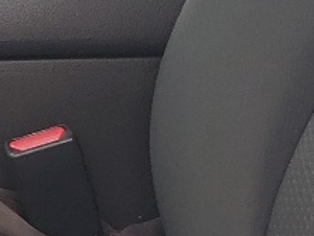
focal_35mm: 187
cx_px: -441
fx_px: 1698
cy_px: 40
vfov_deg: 7.9
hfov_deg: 9.4
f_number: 1.5
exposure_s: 1/357
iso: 50
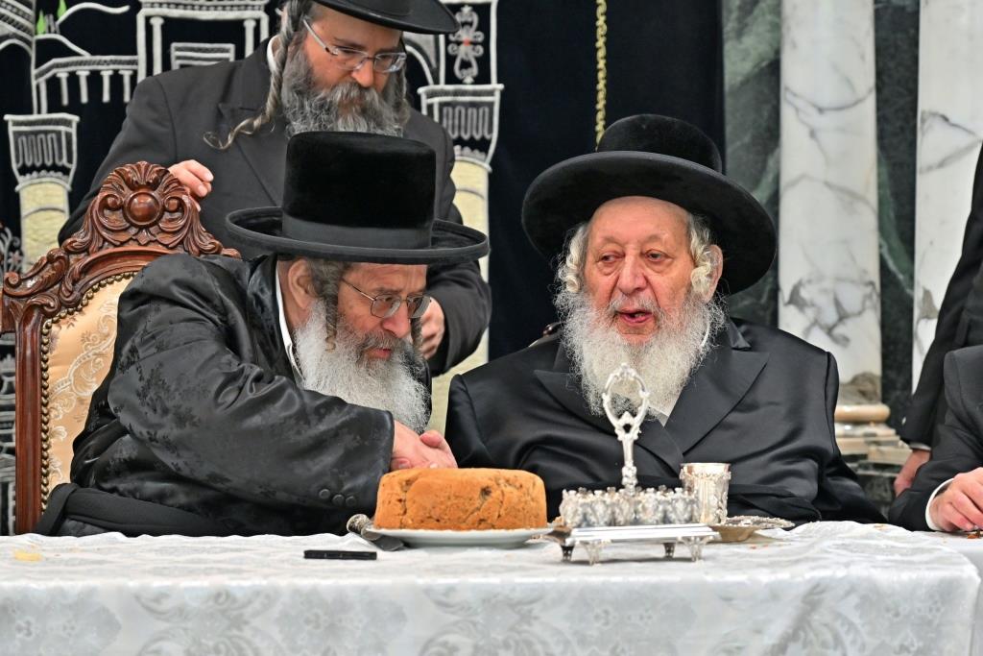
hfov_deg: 11.4
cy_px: 328
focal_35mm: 180
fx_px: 4915
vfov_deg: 7.6
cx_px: 492
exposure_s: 1/250
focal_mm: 120
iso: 800
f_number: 4
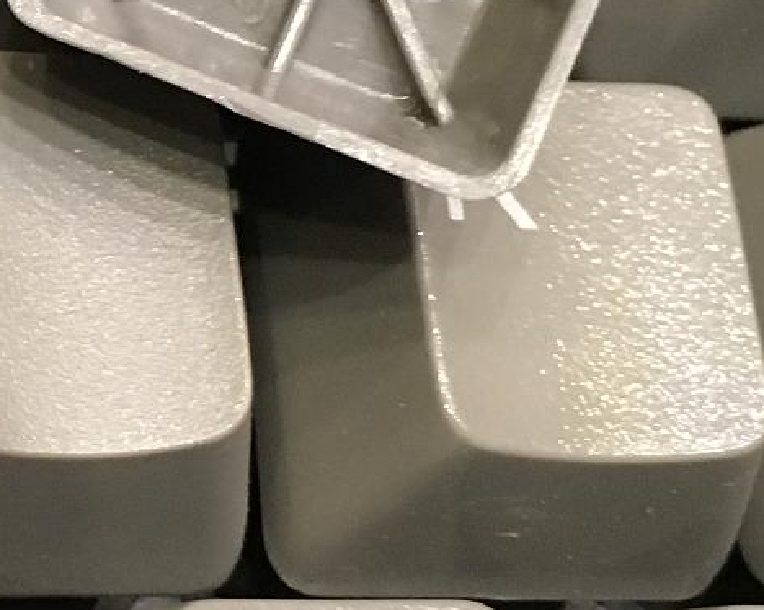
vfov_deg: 12.6
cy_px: 153
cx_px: -147
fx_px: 2757
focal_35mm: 122
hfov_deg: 15.2
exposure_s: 1/17
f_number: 2.2
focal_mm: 4.15
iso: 400
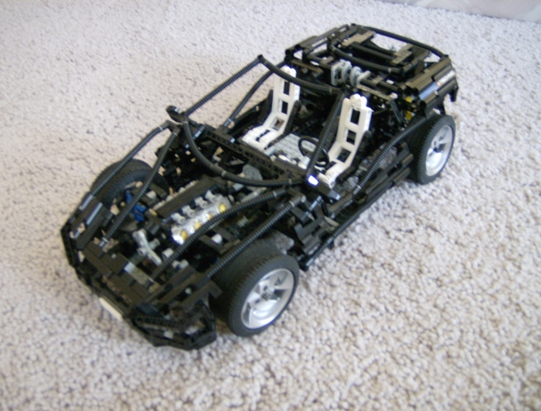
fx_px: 565
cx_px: 270
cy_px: 206
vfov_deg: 40.0
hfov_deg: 51.1
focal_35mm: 36
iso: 200
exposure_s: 1/13.7
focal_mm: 6
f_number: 2.8
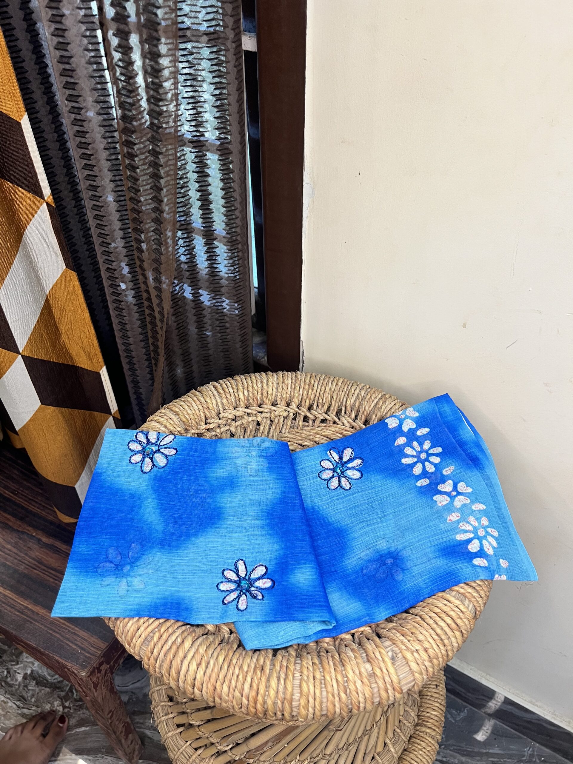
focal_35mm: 26
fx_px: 574
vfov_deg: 67.3
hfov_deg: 53.1
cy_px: 382
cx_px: 286
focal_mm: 5.7
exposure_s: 1/50
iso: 64
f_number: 1.5
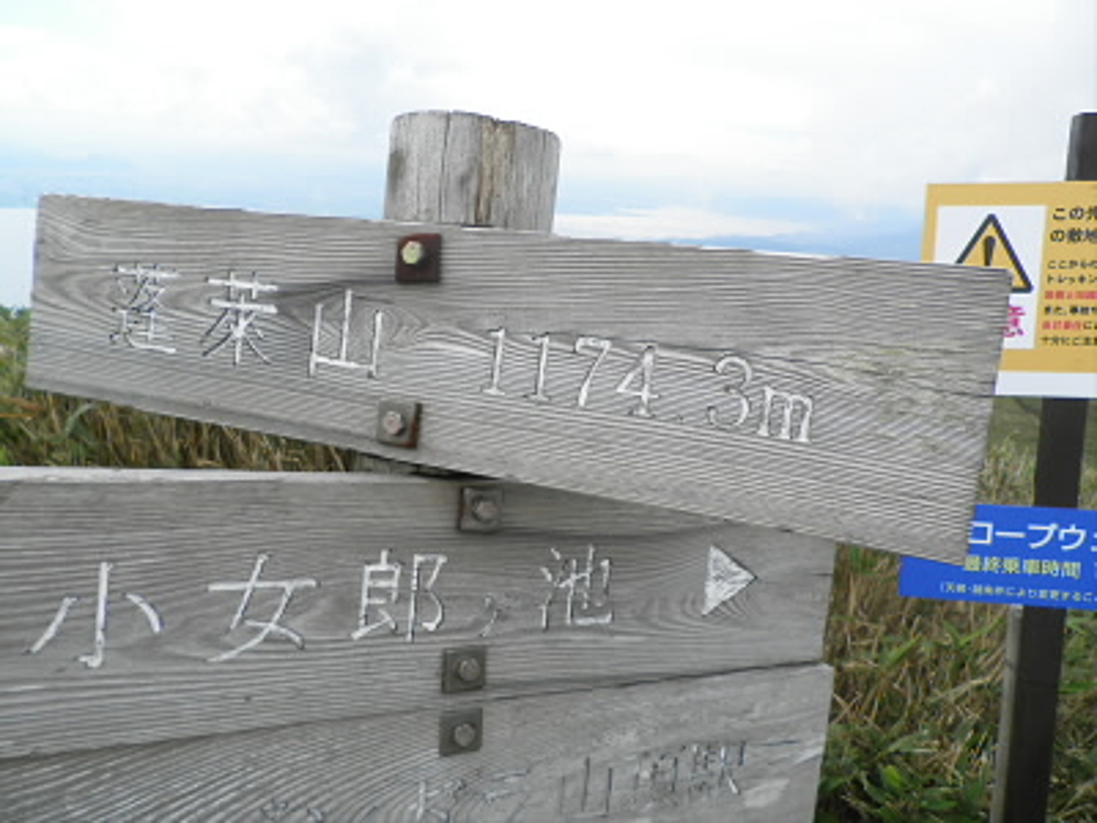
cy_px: 412
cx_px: 548
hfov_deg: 65.3
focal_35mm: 27
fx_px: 856
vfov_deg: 51.4
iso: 64
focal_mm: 4.9
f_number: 3.2
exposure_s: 1/320
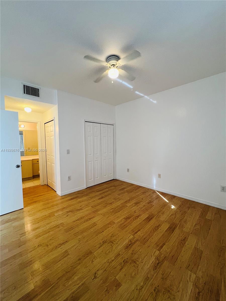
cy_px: 150
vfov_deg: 106.2
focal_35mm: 13
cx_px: 113
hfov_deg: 89.9
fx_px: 113
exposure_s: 1/100
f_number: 1.8
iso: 160
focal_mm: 1.57
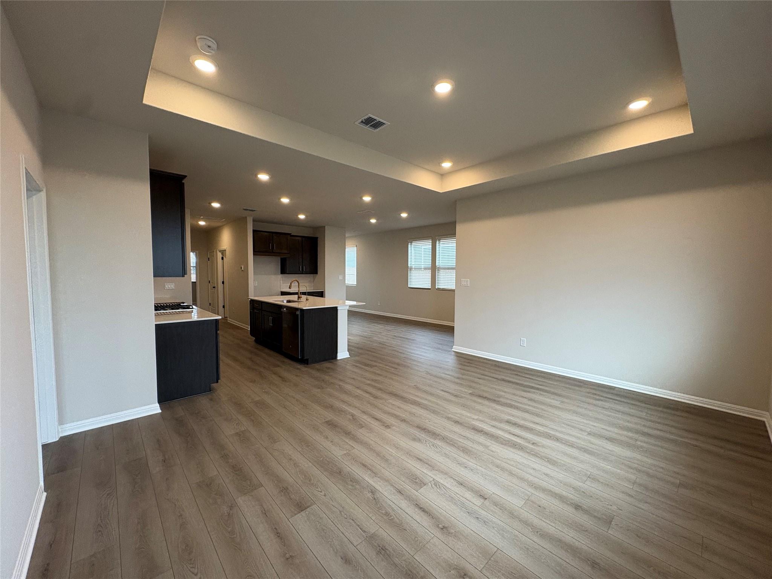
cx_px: 386
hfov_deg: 102.1
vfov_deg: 85.7
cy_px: 290
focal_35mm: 14
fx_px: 312
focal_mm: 2.22
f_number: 2.2
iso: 200
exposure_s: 1/120
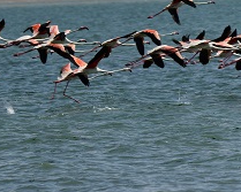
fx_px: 5775
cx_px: -52
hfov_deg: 2.4
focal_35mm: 810
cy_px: 25
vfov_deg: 1.9
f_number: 7.1
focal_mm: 300
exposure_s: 1/3200
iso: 400
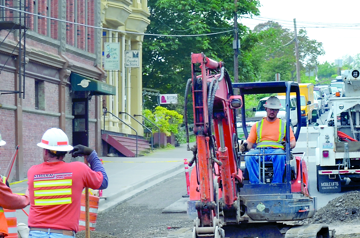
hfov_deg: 15.0
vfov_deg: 10.0
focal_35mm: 136
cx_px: 304
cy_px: 203
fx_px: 1357
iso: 200
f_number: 7.1
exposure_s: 1/200
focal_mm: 40
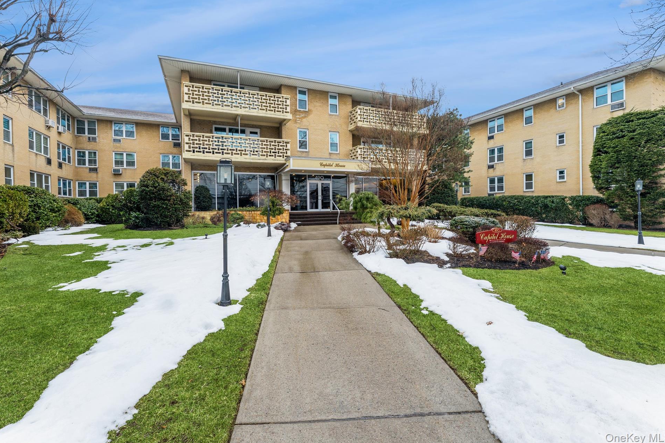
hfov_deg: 100.3
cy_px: 208
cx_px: 319
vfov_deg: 77.2
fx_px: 277
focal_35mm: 15
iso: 100
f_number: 11
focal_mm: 14
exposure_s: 1/10
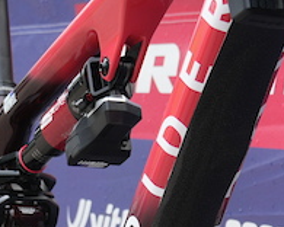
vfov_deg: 9.7
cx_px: 60
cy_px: 334
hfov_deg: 12.4
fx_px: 1307
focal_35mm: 155
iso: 100
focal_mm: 21
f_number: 4.5
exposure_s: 1/200
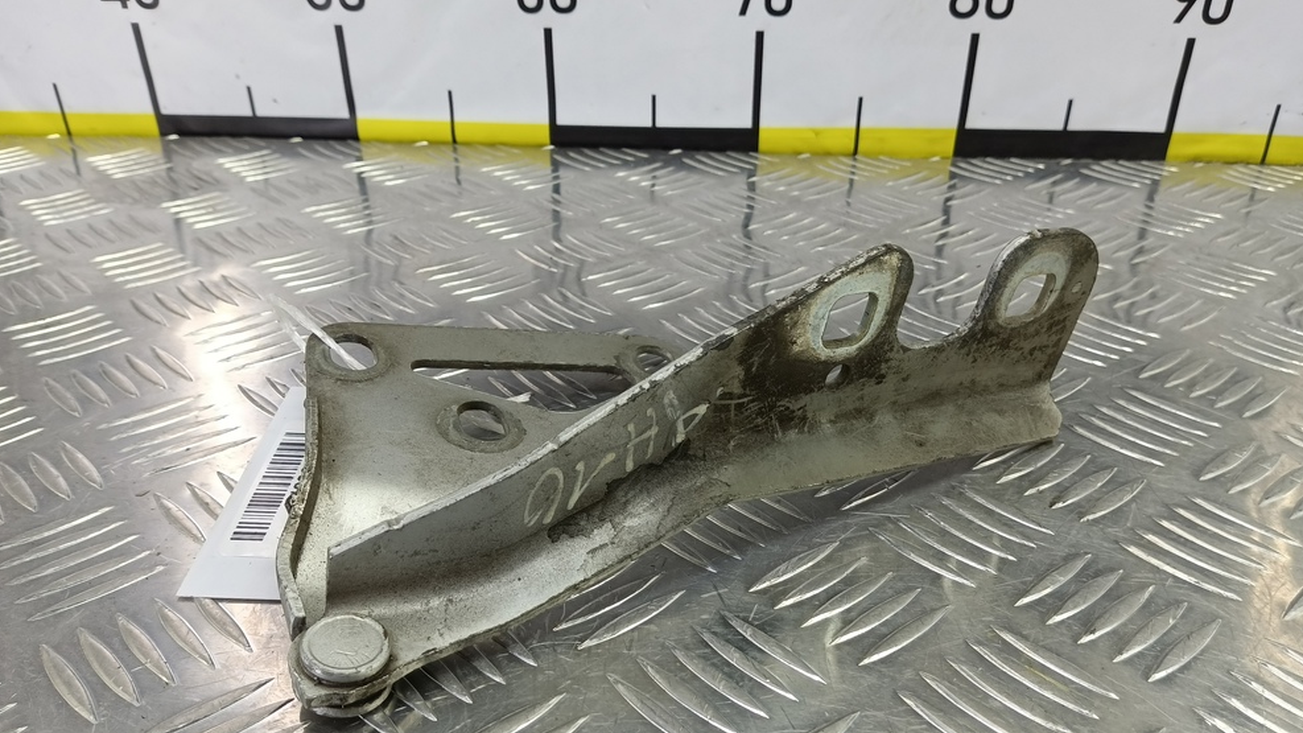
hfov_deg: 71.9
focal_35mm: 26
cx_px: 667
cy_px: 462
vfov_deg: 44.0
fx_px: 898
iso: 123
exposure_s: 1/50
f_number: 1.6
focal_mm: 4.11
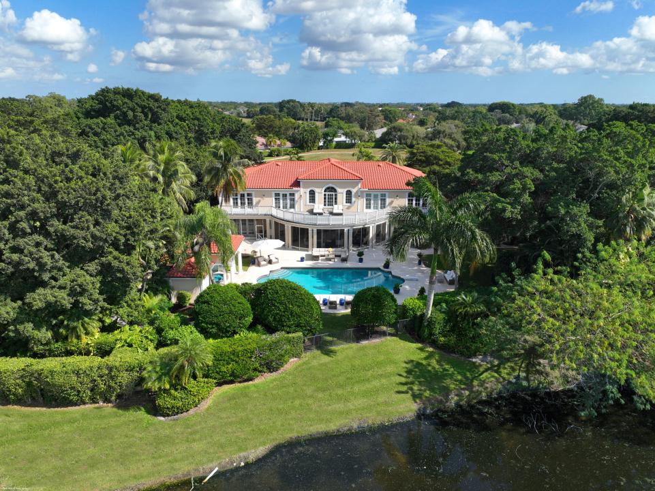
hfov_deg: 71.6
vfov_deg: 56.8
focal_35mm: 24
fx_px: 454
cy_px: 246
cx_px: 328
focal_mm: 12.29
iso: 120
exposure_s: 1/2000
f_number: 2.8
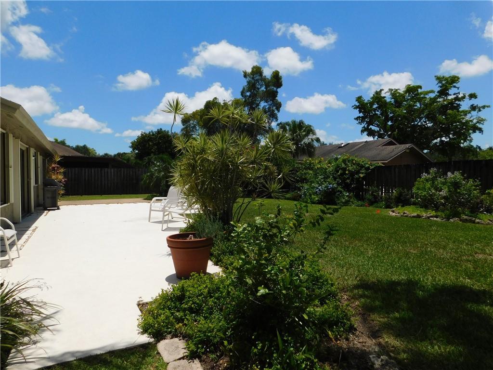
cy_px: 185
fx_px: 328
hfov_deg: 73.9
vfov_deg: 58.9
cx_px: 246
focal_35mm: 23
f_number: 6
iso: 125
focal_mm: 4
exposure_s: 1/1000
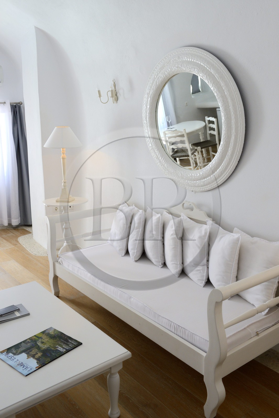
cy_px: 209
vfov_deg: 58.7
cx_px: 140
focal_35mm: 32
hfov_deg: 41.1
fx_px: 372
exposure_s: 1/200
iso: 800
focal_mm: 32
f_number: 7.1
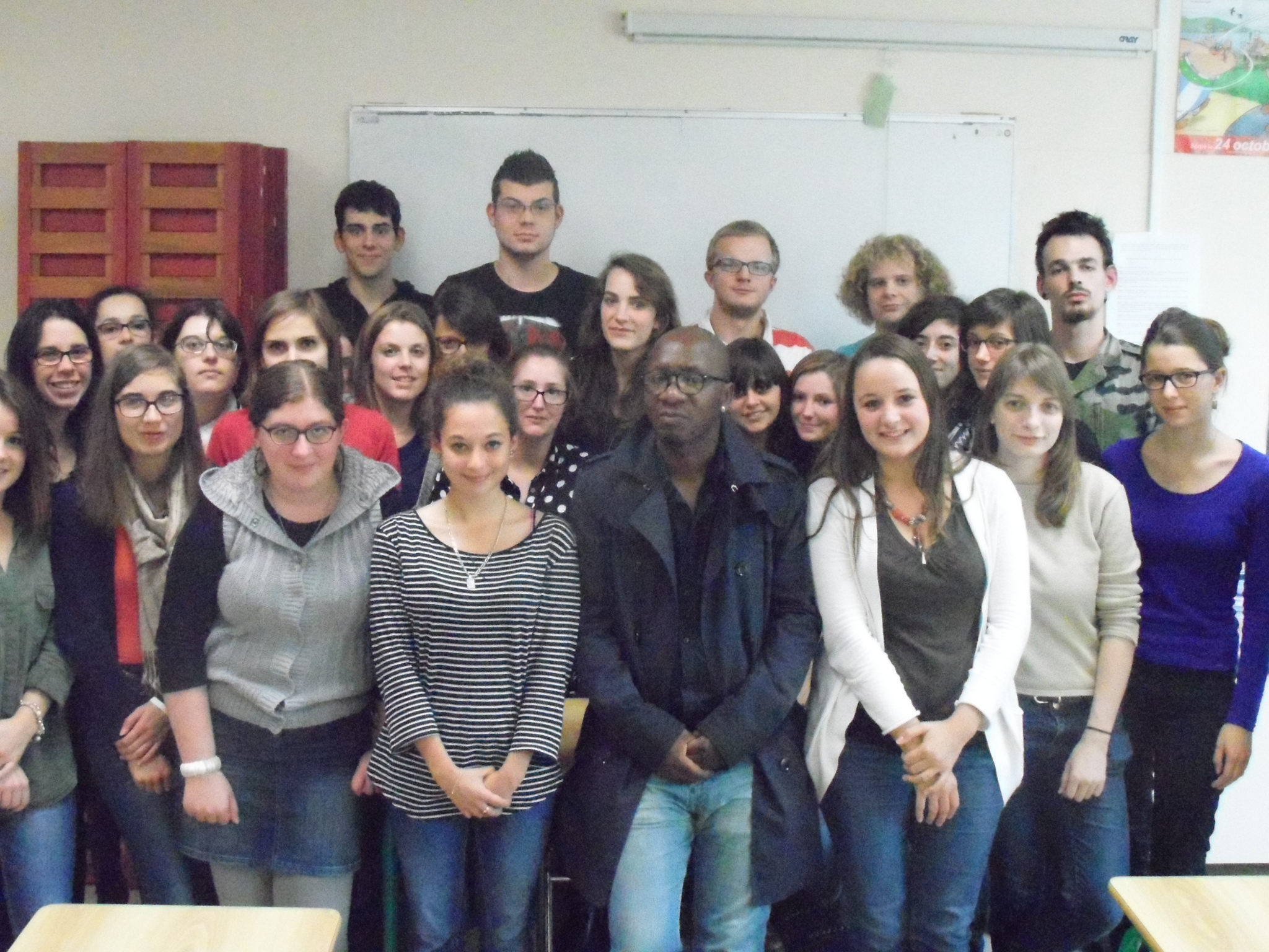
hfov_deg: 46.8
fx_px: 1466
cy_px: 476
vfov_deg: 36.0
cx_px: 634
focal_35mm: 40
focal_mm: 6.5
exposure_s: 1/180
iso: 3200
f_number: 3.6
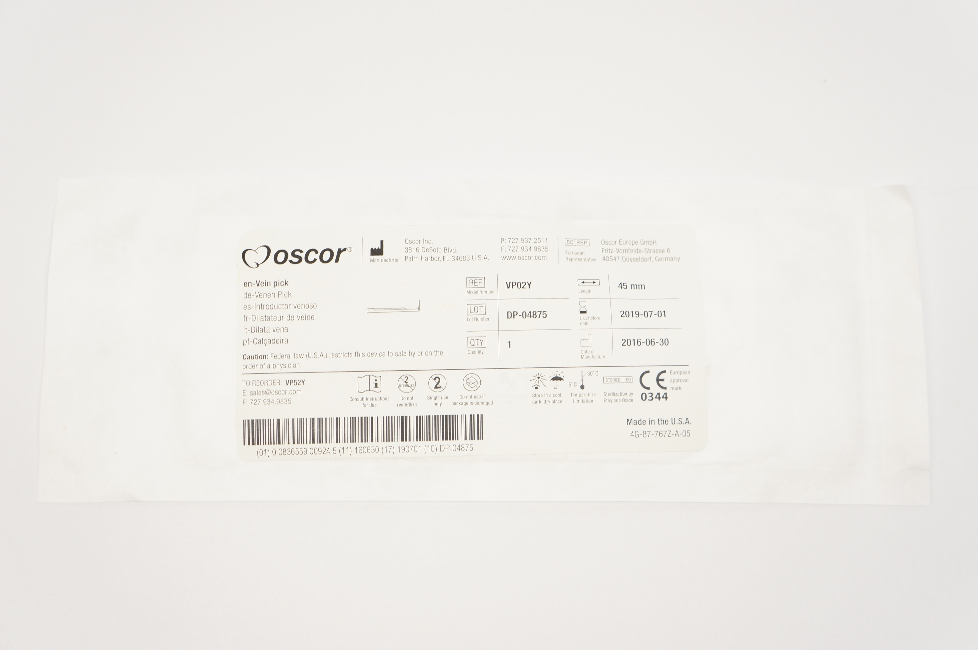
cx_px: 489
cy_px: 325
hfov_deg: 45.0
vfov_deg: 30.8
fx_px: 1180
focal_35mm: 44
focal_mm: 29
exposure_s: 1/80
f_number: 5.6
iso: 400
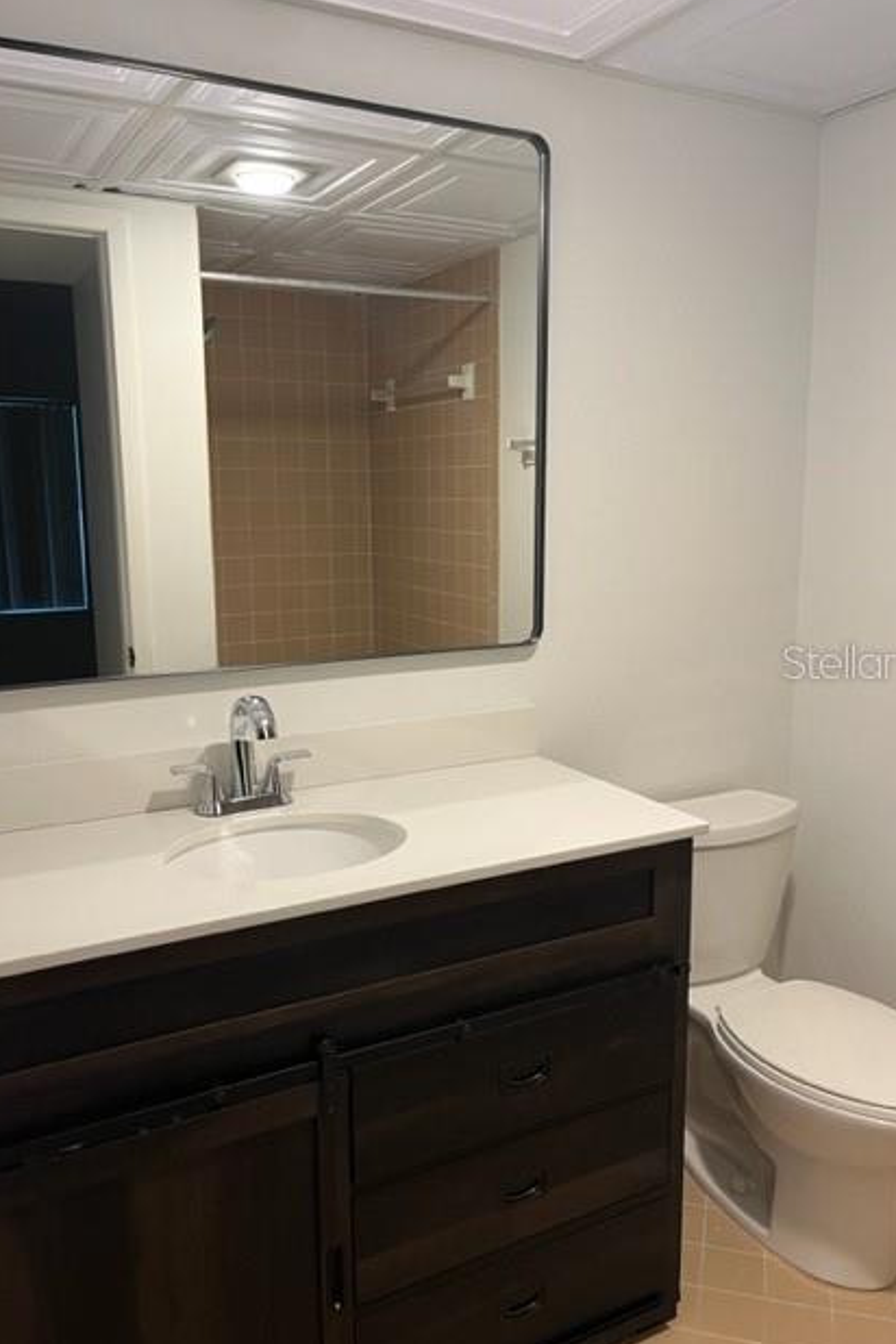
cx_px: 465
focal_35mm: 28
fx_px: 1045
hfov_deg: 46.4
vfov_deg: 65.5
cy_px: 661
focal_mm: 5.1
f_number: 1.6
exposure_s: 1/60
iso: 80
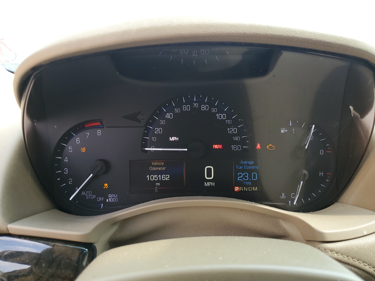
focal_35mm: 26
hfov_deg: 67.3
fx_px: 282
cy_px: 140
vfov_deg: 53.1
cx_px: 188
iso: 50
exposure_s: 1/192
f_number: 1.5
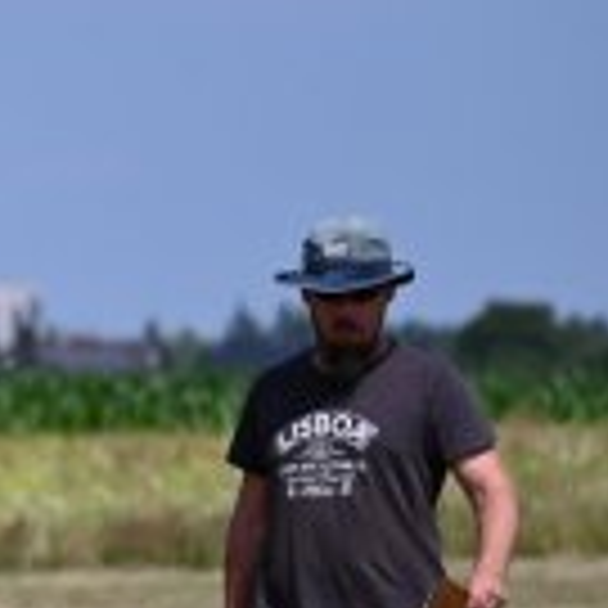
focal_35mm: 687
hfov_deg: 2.5
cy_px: 518
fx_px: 13652
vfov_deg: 2.6
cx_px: -399
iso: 320
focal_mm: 220
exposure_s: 1/2500
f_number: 6.3
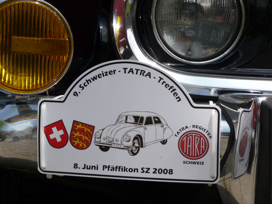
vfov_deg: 15.4
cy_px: 102
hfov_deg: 20.4
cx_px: 136
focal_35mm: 96
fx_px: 754
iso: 100
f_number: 4.7
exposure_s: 1/640
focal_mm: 16.3
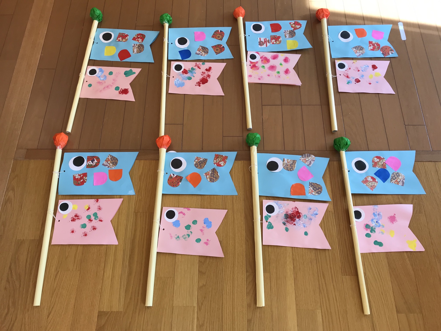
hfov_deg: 63.4
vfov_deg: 49.7
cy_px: 166
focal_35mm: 28
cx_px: 220
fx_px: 357
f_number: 1.8
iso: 25
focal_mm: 3.99
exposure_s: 1/120
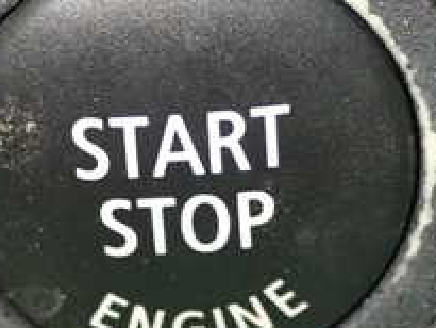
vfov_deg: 10.2
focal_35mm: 146
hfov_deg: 13.5
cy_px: 87
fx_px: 1840
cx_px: 204
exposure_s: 1/40
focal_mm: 9.01
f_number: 3.2
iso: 800
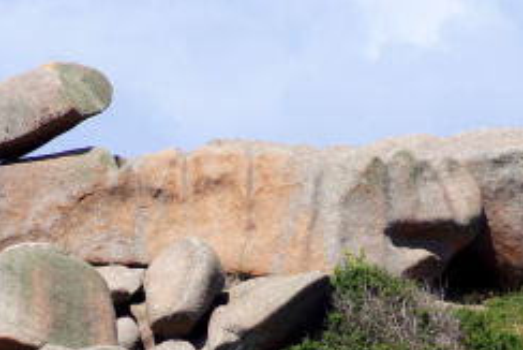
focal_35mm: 836
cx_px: 195
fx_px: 12152
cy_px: 327
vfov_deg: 1.6
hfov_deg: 2.5
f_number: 9
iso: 100
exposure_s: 1/400
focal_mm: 200
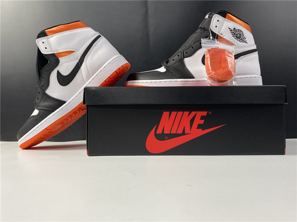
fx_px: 223
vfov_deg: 53.1
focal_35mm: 26
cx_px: 148
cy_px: 111
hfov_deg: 67.3
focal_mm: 4.25
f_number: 1.8
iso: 100
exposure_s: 1/100
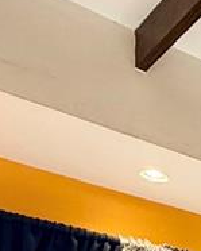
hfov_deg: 13.7
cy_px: 489
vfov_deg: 16.8
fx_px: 654
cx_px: 451
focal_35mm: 88
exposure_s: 1/60
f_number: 2.2
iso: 200
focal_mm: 2.22
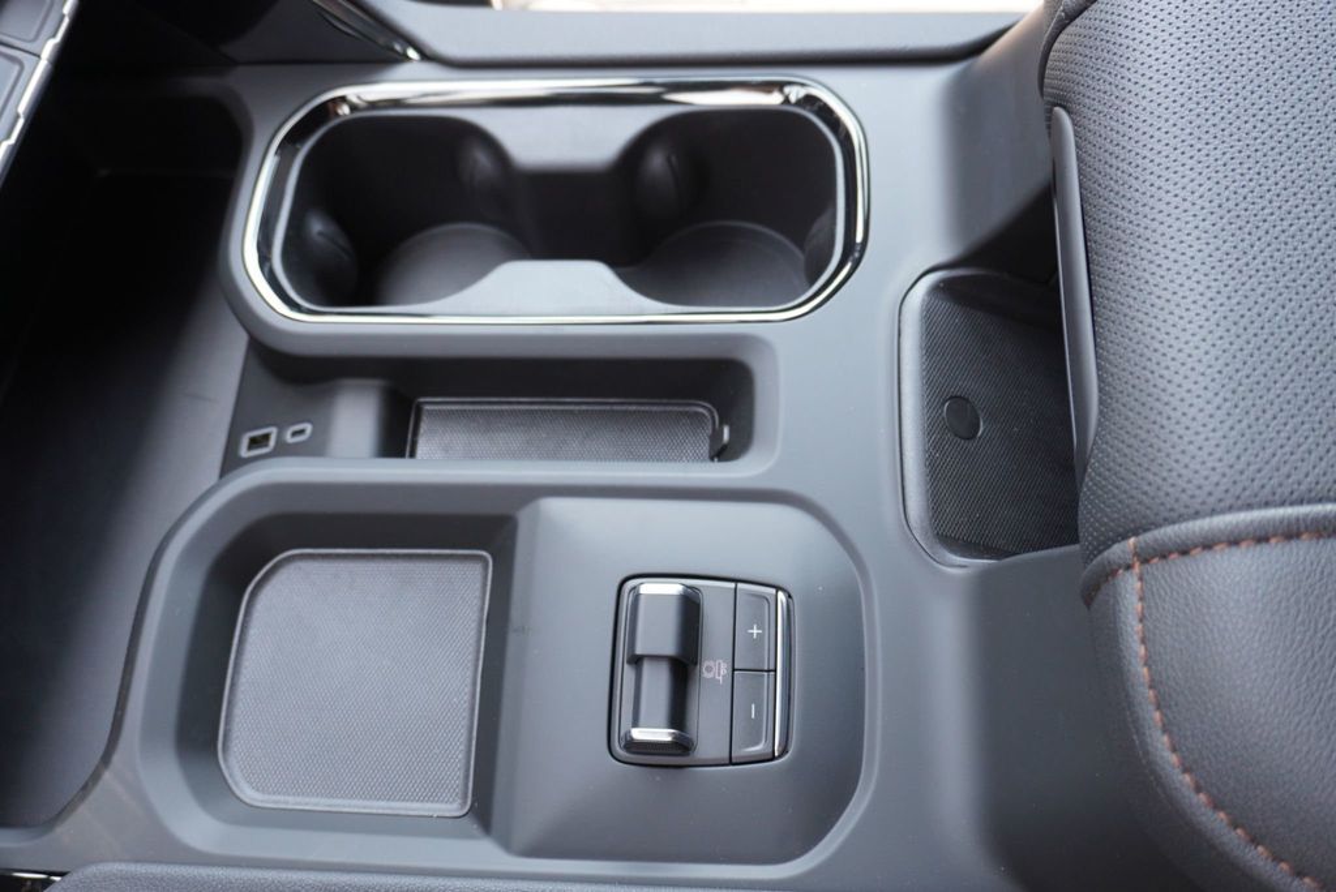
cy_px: 446
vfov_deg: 40.0
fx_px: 1225
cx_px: 668
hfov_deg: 57.2
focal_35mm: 33
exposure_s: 1/160
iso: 640
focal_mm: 22
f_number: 4
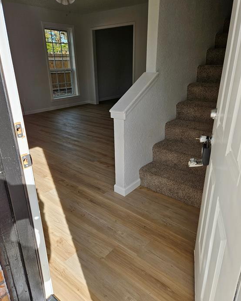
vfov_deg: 68.1
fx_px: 223
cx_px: 118
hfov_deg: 56.8
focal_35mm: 25
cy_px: 150
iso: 25
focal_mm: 5.4
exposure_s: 1/483
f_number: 1.8
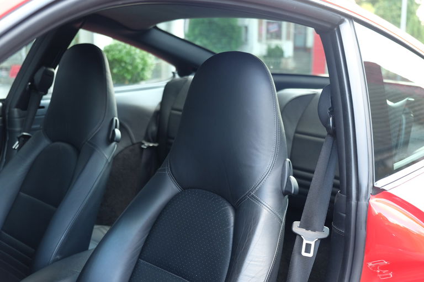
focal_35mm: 47
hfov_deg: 41.9
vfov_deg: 28.6
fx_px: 554
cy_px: 141
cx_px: 212
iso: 640
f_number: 3.6
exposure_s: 1/60
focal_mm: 31.5
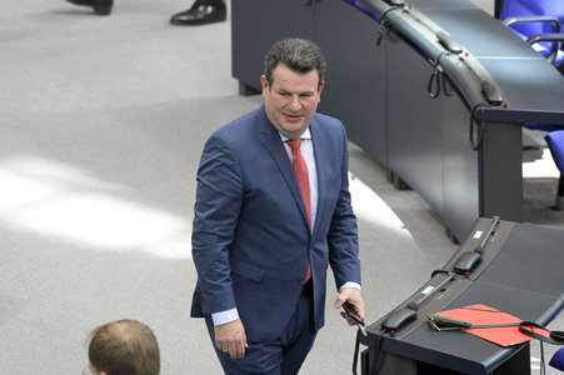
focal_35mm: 240
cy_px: 188
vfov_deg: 5.7
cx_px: 282
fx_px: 3757
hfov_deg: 8.6
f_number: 5.6
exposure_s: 1/400
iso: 8000
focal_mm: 240
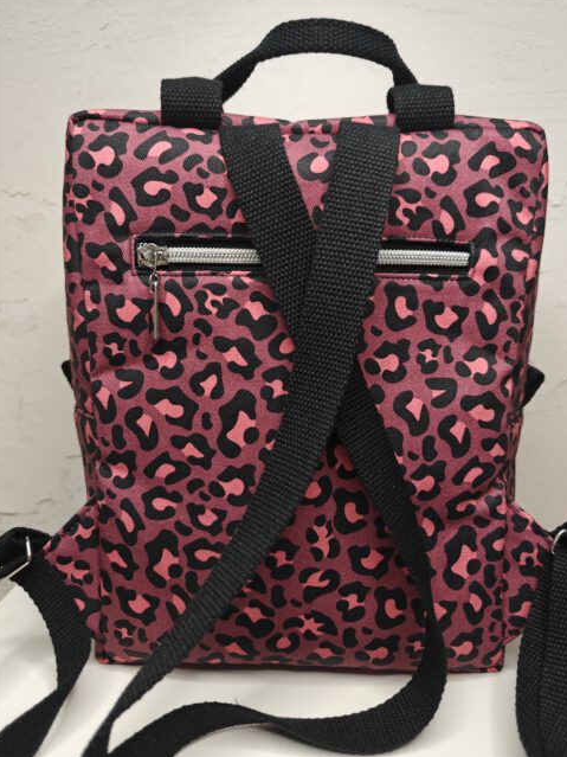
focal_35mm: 24
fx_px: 524
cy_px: 378
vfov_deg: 71.6
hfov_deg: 56.8
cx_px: 291
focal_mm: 6.06
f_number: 1.6
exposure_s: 1/100
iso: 500
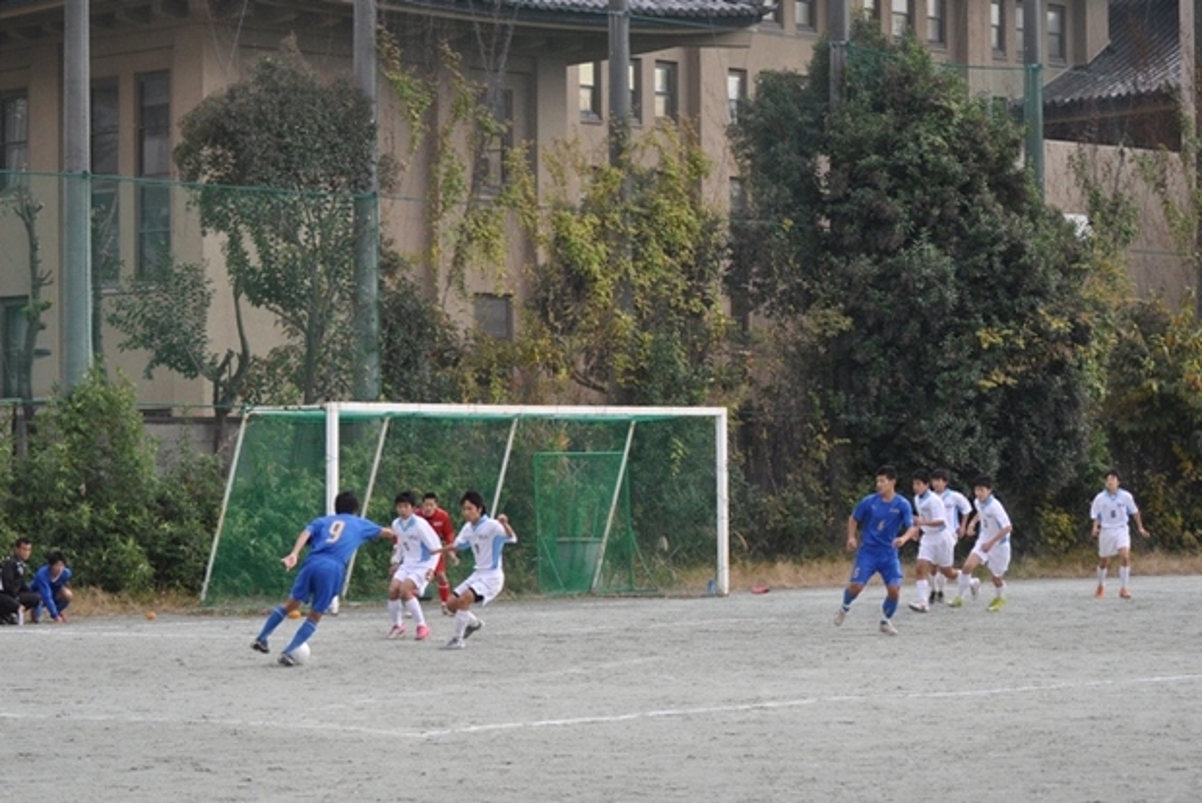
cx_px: 601
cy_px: 402
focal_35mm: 82
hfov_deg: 24.6
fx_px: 2756
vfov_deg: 16.6
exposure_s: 1/1250
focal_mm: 55
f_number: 4.5
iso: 400
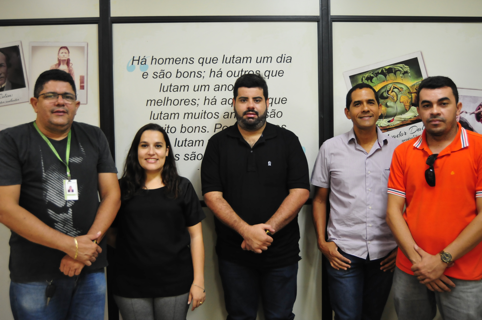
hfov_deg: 55.2
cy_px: 160
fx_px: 461
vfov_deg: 38.3
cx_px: 241
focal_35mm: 34
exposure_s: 1/40
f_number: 3.8
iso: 1000
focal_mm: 23
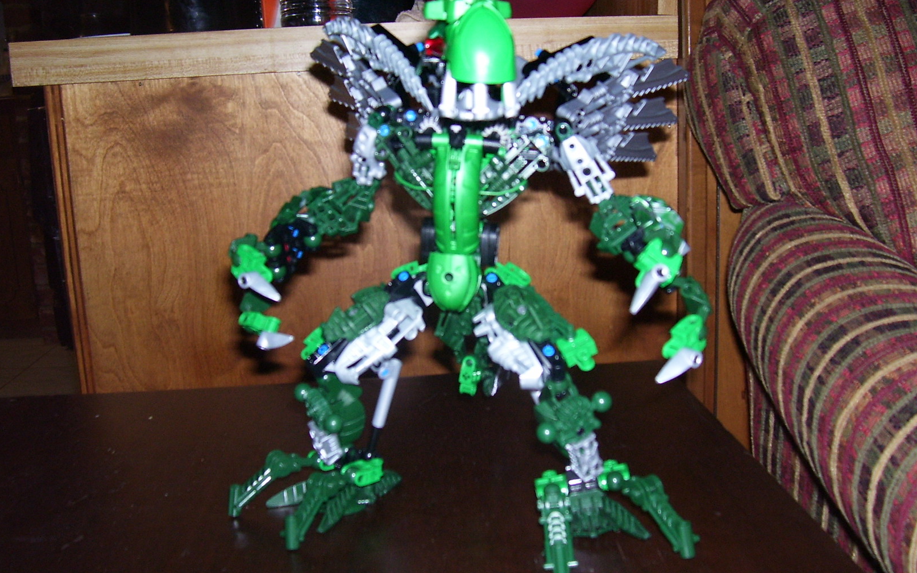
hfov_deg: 52.8
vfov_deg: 34.4
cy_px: 271
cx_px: 459
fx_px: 925
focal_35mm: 37
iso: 125
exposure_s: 1/60
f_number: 2.7
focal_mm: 5.6
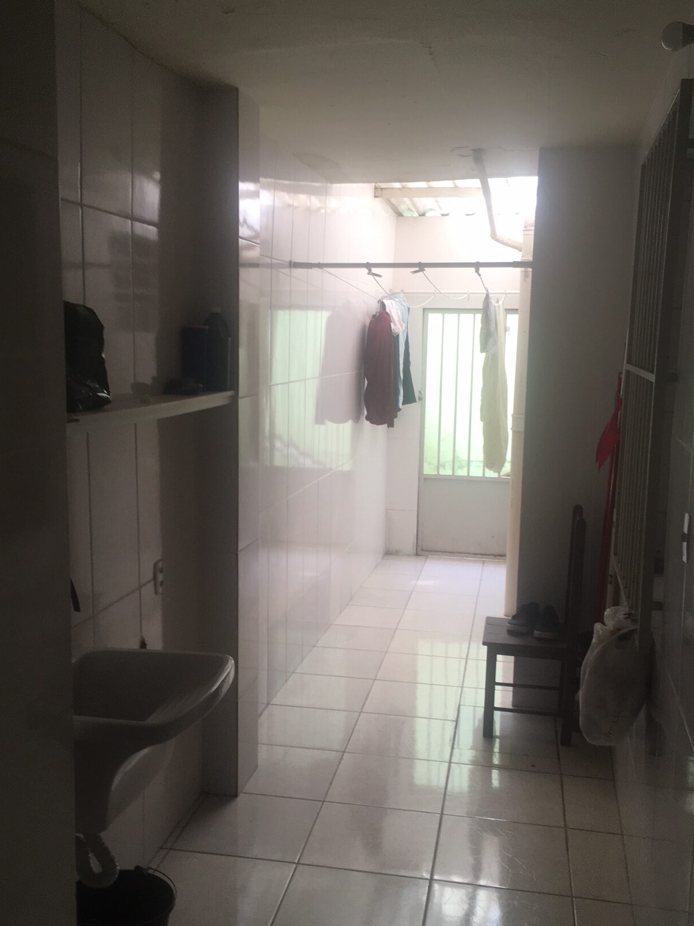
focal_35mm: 36
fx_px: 962
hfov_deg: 39.7
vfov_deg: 51.4
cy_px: 460
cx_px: 337
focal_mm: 4.15
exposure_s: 1/60
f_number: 2.2
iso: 32
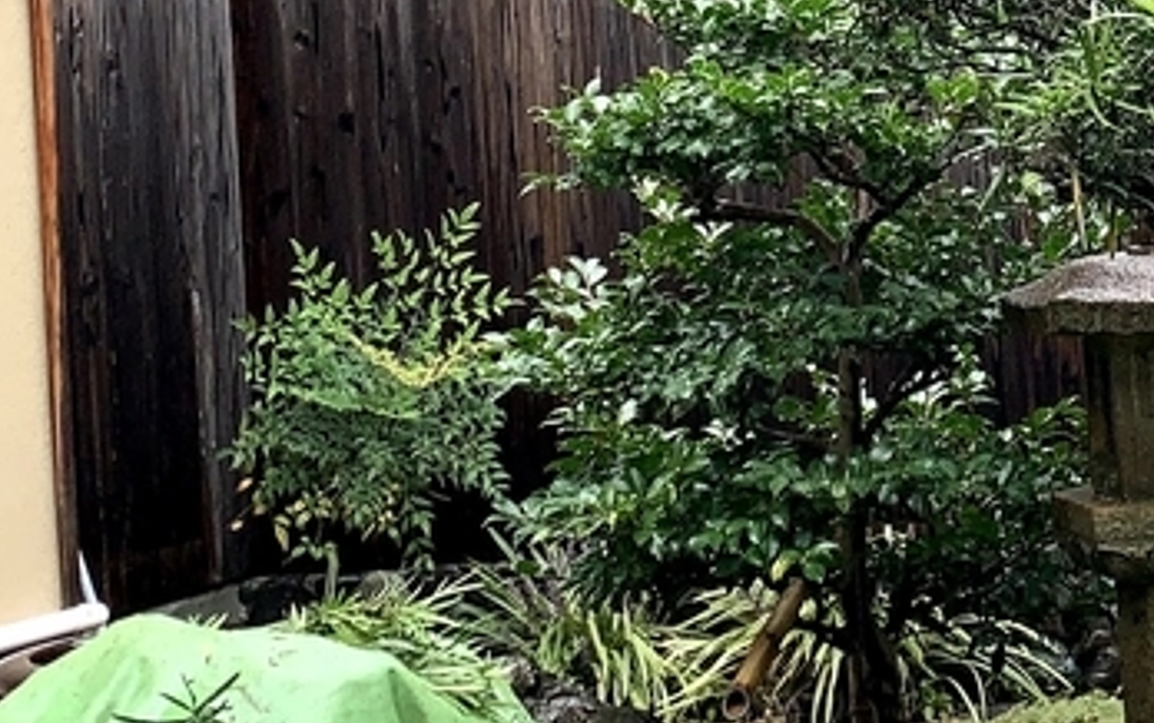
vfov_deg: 13.4
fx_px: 2990
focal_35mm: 95
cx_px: 1015
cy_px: -182
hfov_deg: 21.4
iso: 64
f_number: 1.8
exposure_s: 1/121
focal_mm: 4.25
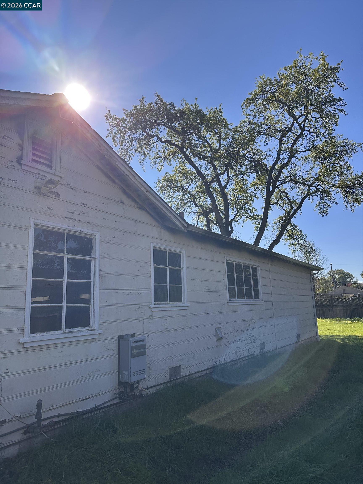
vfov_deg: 71.6
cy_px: 242
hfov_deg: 56.8
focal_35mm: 24
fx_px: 336
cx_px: 182
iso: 80
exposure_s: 1/4762
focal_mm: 6.86
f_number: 1.78
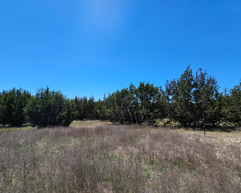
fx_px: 100
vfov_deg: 88.0
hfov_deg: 100.7
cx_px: 122
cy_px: 100
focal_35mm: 14
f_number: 2.2
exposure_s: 1/2099
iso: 50
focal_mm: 2.2
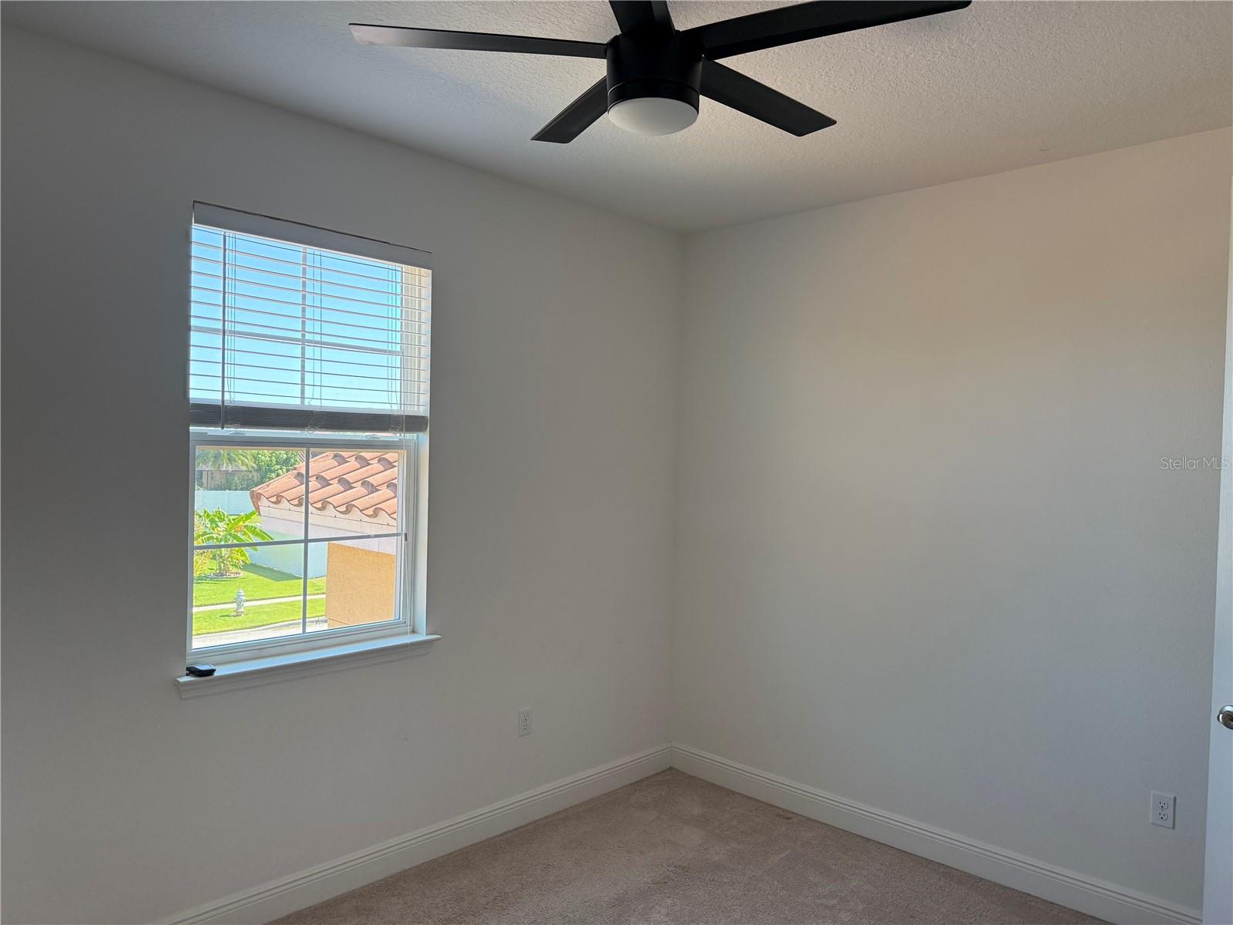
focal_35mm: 24
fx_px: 855
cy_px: 462
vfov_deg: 56.8
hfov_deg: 71.6
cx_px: 616
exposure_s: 1/240
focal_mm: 6.76
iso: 160
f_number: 1.78
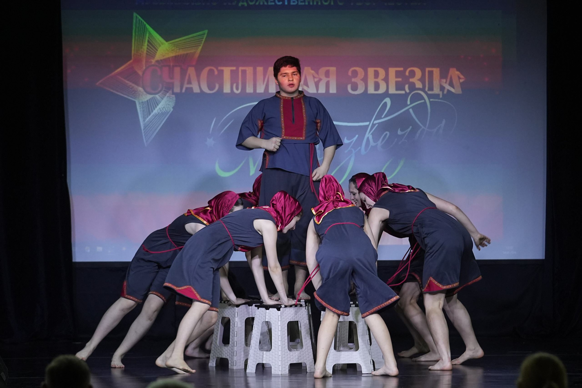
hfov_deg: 11.8
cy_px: 194
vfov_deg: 7.9
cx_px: 291
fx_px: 2813
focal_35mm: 174
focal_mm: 116
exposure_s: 1/400
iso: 2000
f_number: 2.8
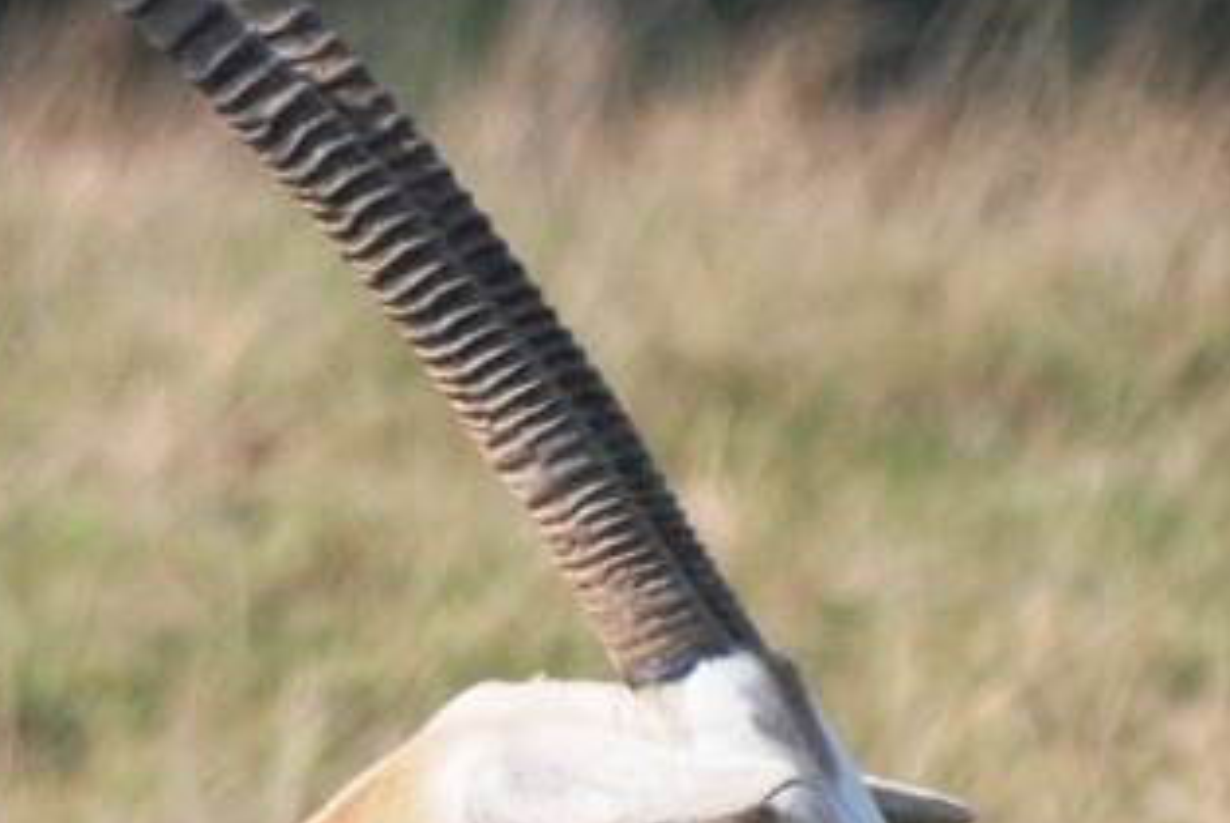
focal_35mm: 1681
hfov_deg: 1.2
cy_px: 801
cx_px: -494
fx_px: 57486
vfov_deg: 0.8
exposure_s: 1/1600
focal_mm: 220
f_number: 5.3
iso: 400
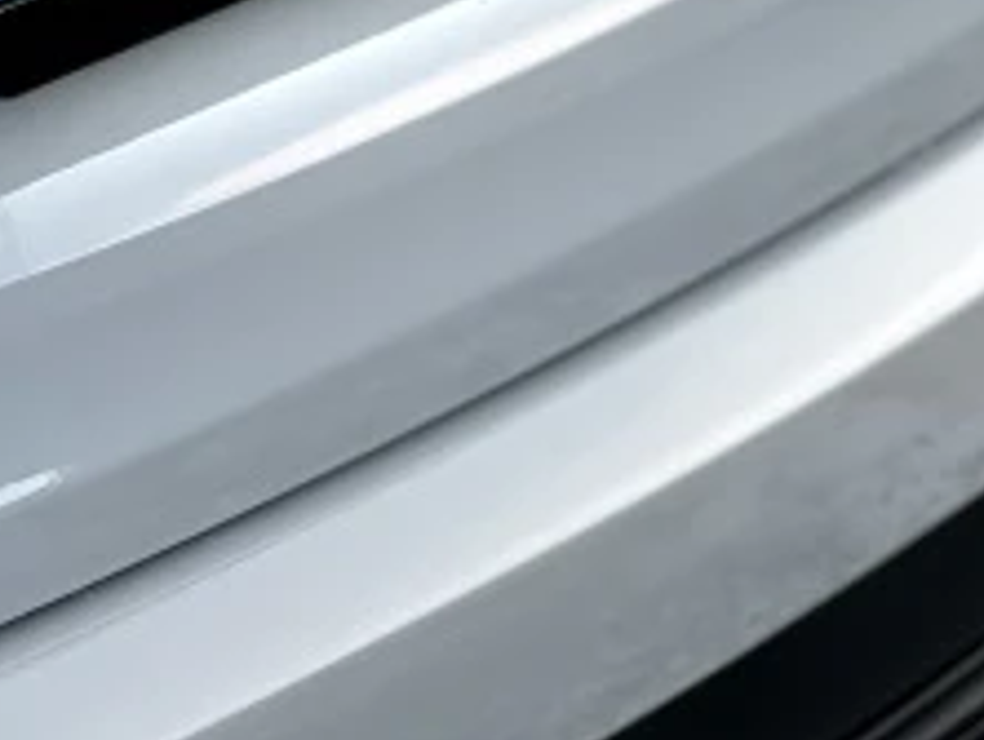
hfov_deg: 7.1
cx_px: 426
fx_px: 7883
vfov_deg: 5.3
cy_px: -545
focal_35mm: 277
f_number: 2.8
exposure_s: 1/101
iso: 100
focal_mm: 9
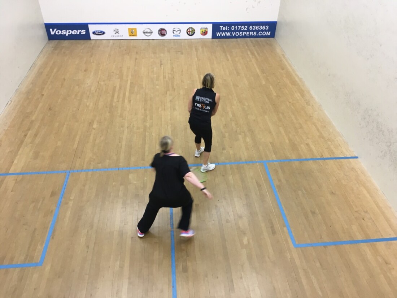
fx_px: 333
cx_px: 198
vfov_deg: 48.2
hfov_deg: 61.7
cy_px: 149
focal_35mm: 29
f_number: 2.2
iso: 80
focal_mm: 4.15
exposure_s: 1/33
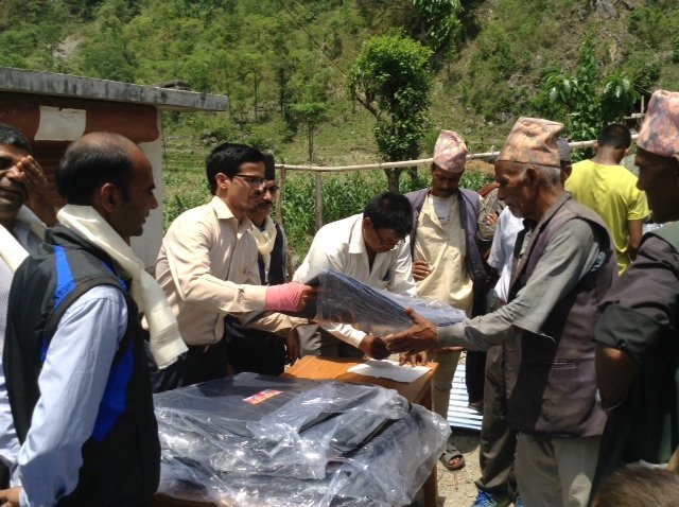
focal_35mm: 33
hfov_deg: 55.4
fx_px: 646
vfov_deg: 42.8
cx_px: 340
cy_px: 254
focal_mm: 3.3
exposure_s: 1/965
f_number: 2.4
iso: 32
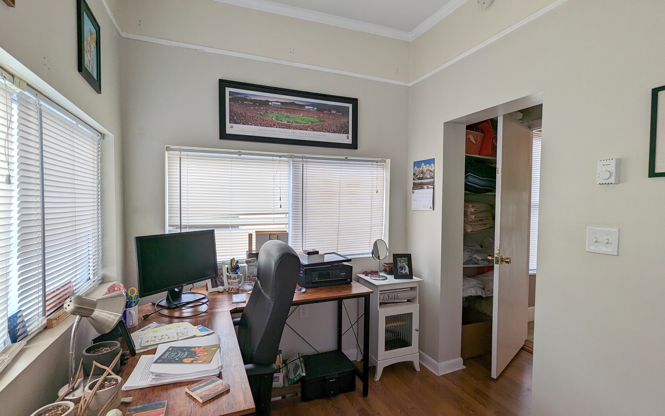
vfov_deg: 68.0
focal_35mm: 17
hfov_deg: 94.4
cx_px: 332
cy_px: 214
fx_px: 308
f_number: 2.2
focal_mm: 2.35
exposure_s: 1/121
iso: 42
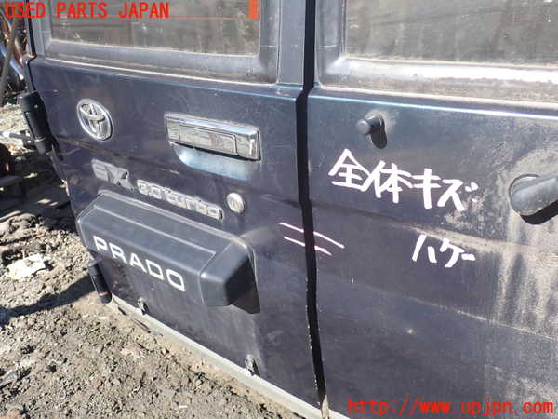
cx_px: 279
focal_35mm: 30
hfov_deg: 60.0
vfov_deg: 46.8
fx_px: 484
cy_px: 210
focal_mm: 5.4
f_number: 3.2
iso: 100
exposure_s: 1/320
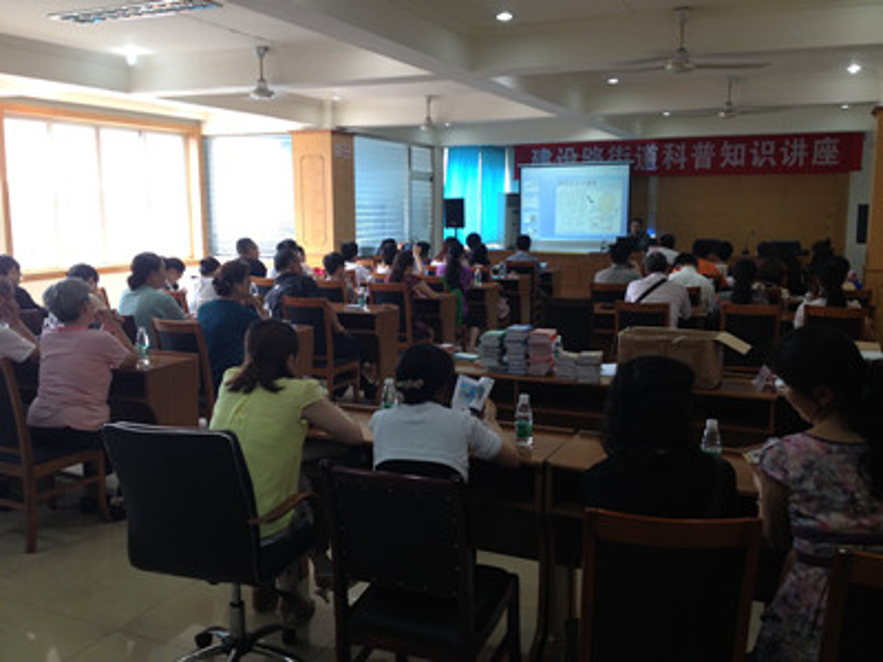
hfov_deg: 52.6
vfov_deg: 40.7
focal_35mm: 35
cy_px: 331
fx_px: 893
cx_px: 442
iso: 50
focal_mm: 4.28
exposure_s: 1/20
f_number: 2.4
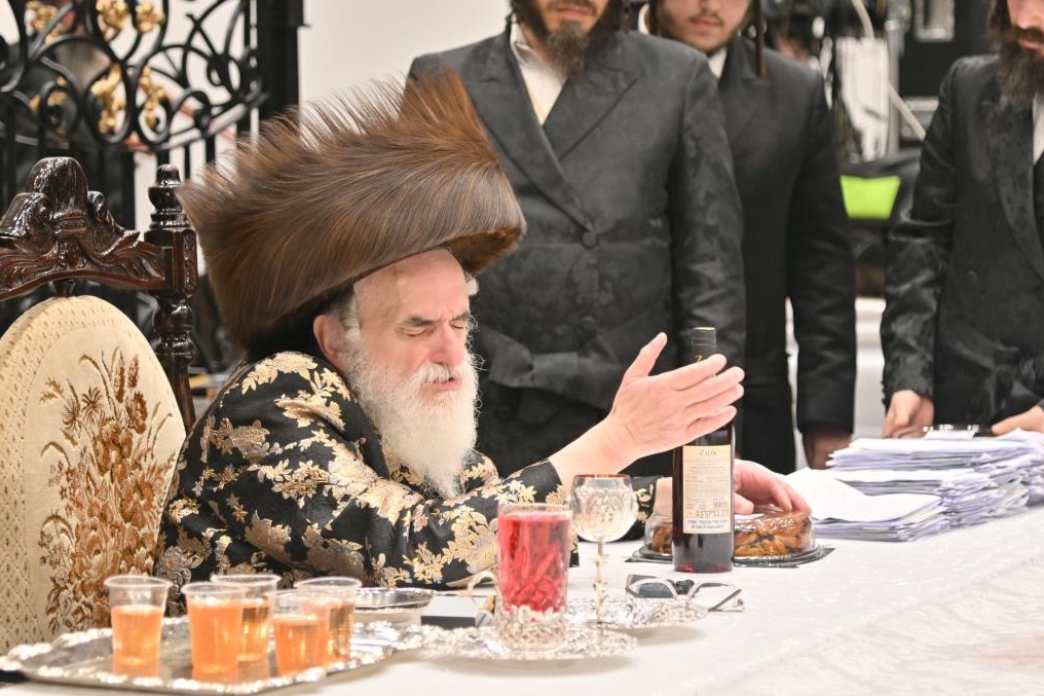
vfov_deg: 10.5
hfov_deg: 15.8
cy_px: 346
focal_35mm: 130
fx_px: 3769
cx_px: 521
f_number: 4
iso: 320
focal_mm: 86
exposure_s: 1/200
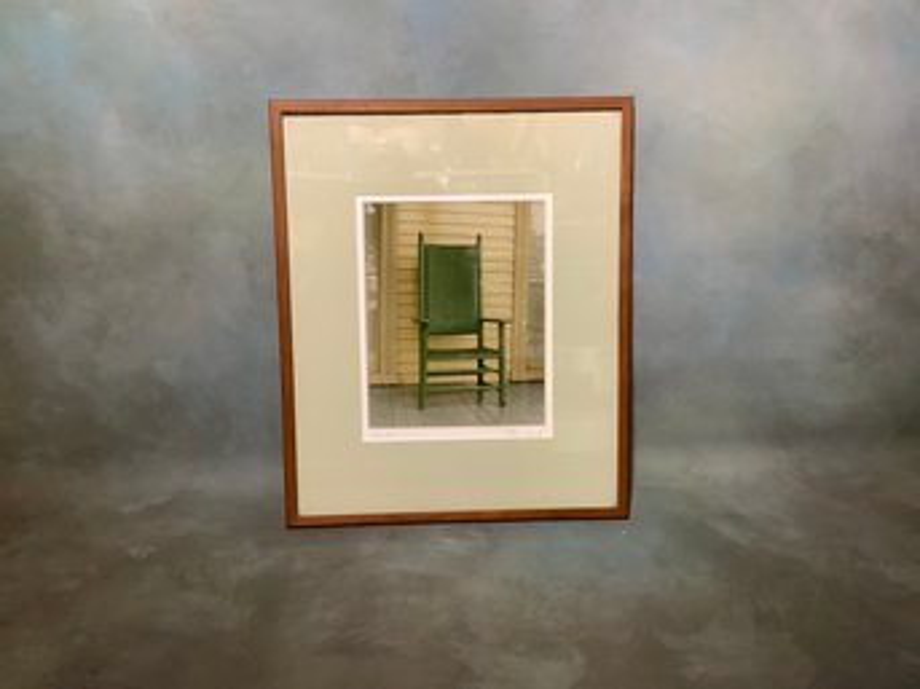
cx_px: 460
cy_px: 344
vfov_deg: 45.4
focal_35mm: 31
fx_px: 824
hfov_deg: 58.4
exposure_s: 1/60
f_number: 2.4
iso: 320
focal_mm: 3.3
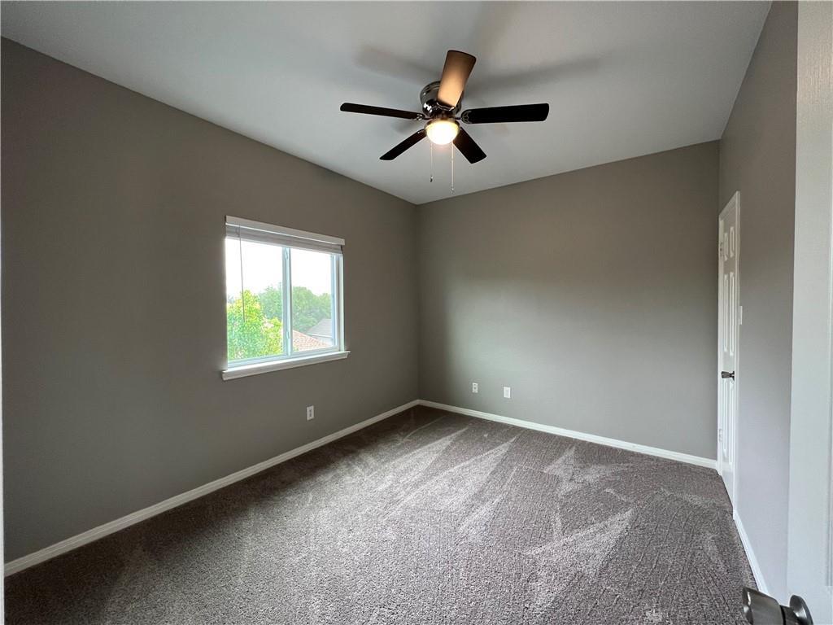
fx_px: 313
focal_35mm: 13
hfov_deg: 106.2
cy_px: 312
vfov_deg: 89.9
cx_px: 416
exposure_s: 1/120
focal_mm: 1.57
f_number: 1.8
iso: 200
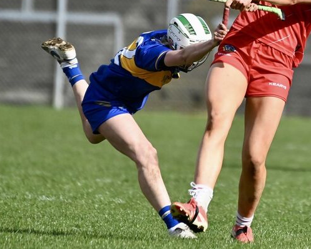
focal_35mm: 1130
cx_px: 317
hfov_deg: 1.7
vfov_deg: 1.4
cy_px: 21
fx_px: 10407
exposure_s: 1/5000
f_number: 5.6
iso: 800
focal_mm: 500
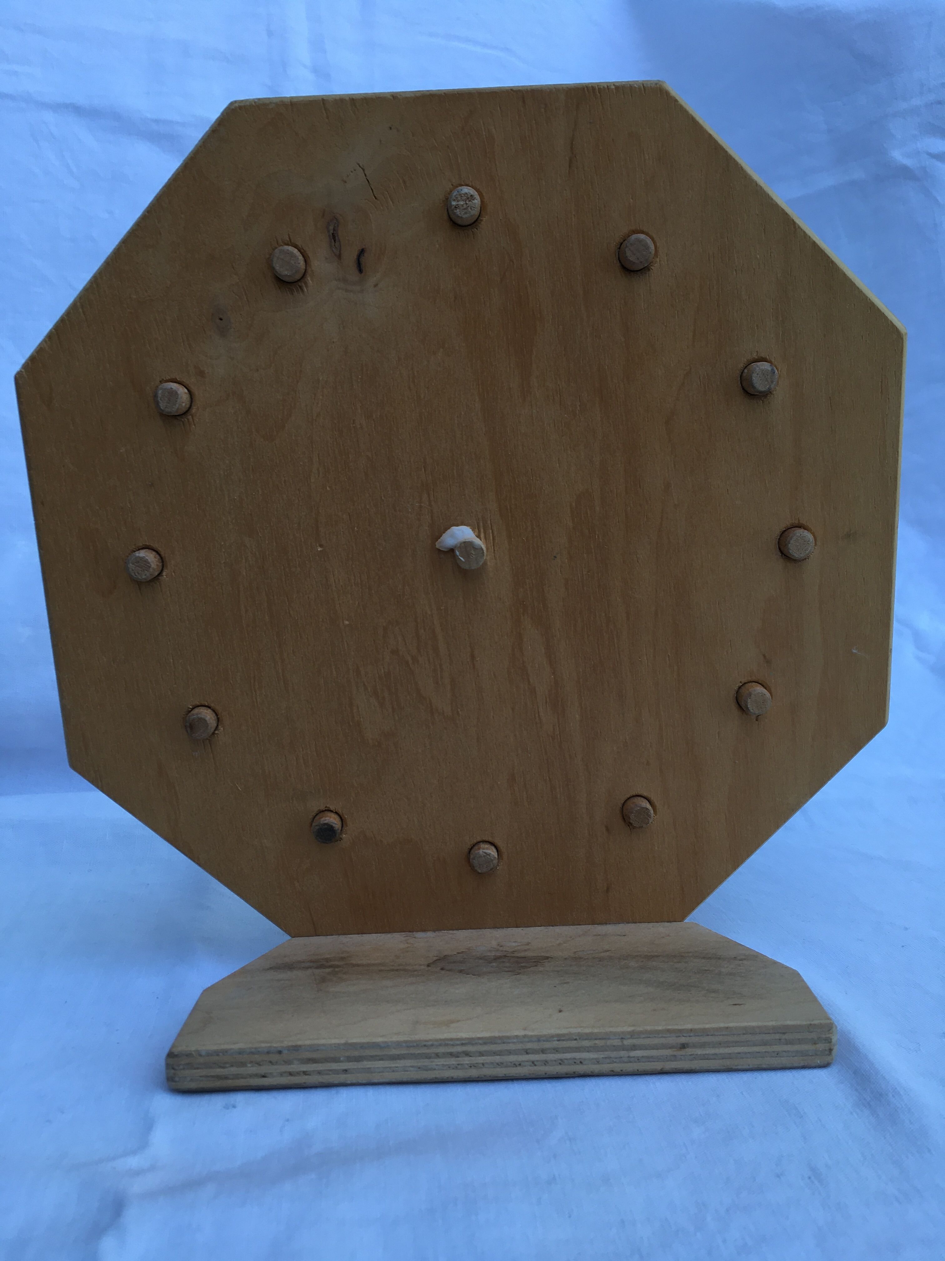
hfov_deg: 48.2
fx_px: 1056
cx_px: 472
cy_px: 630
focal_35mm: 29
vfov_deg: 61.7
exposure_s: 1/100
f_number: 2.2
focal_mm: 4.15
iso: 25
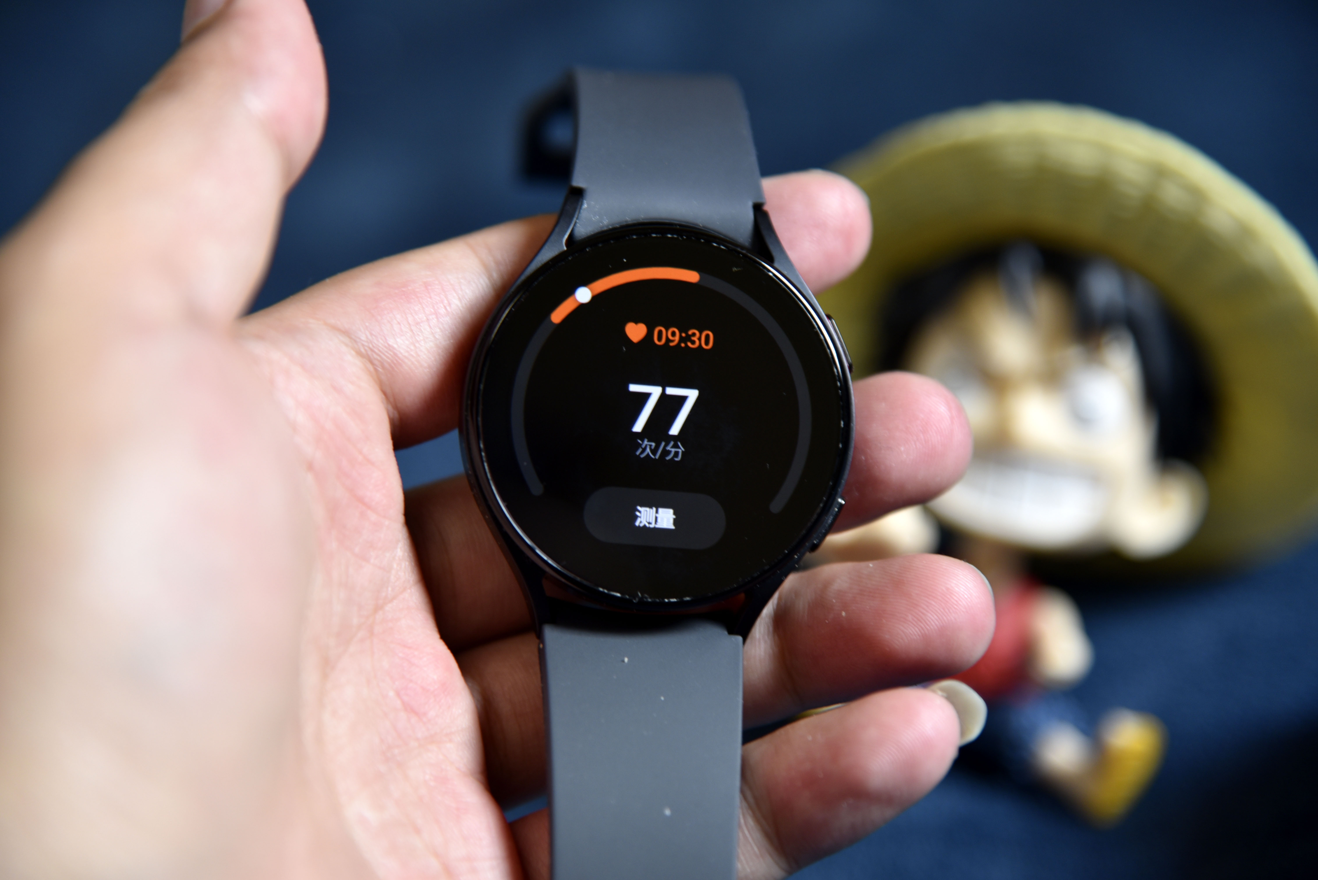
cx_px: 659
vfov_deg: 11.4
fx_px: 4395
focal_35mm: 120
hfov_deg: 17.1
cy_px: 440
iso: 450
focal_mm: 120
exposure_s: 1/60
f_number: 4
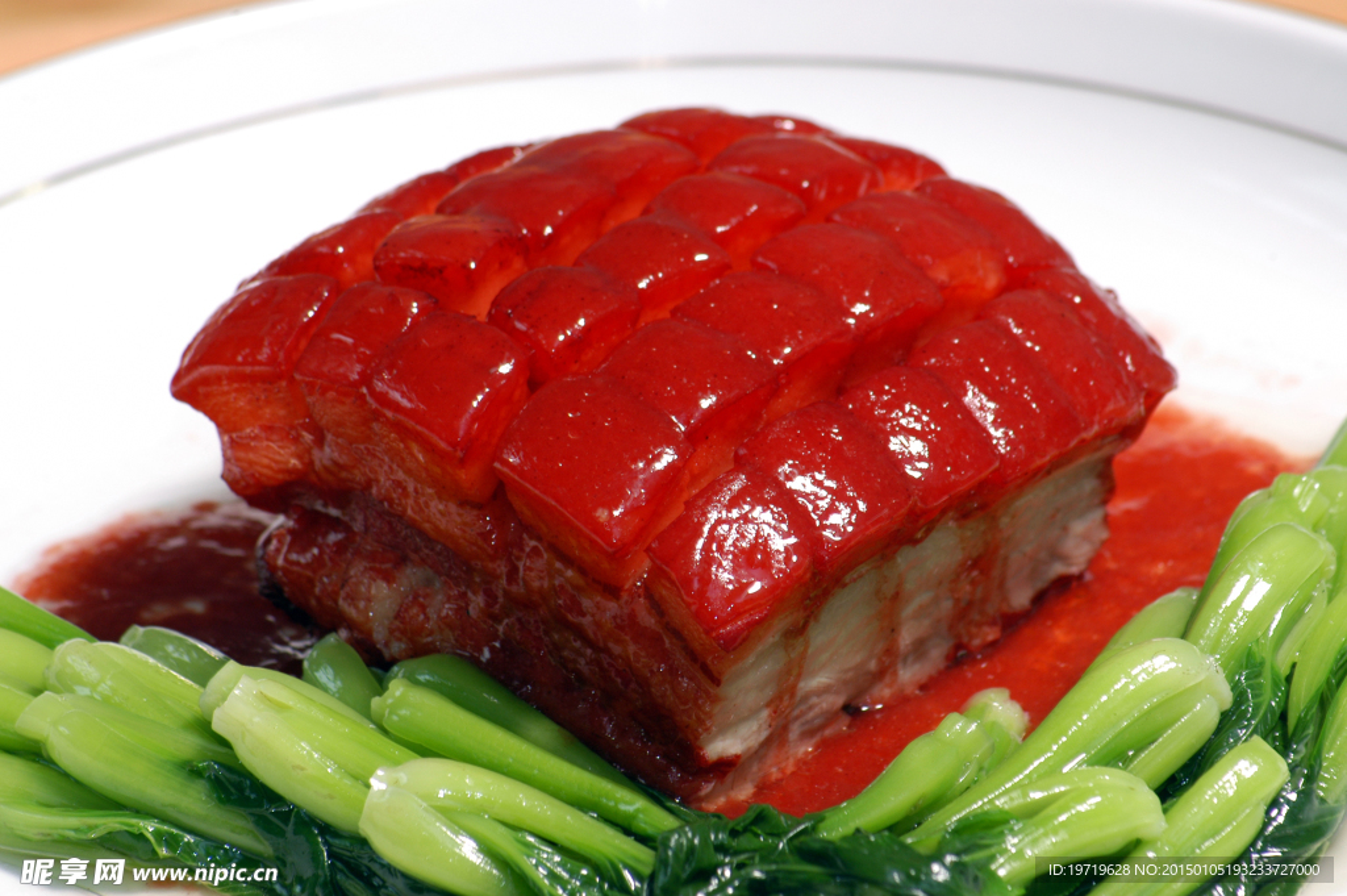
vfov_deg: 5.9
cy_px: 448
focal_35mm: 232
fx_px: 8692
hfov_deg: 8.9
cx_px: 674
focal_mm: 155
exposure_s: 1/20
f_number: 9
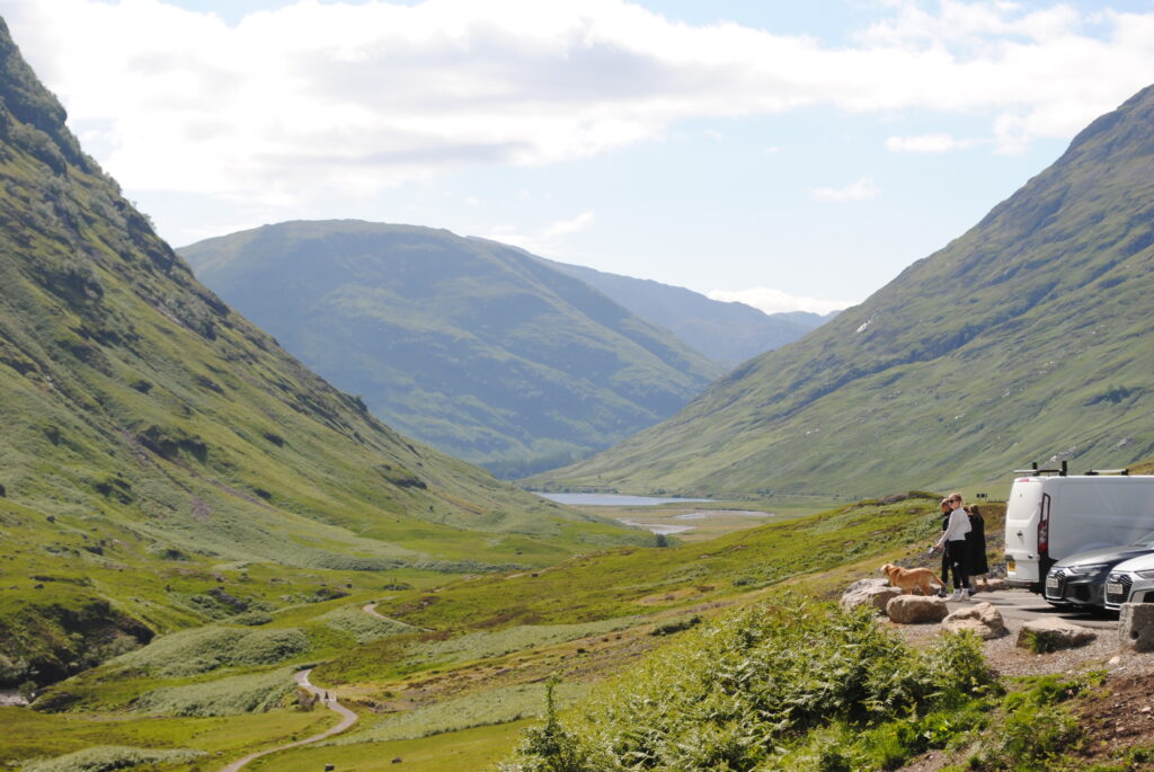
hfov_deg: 24.6
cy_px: 386
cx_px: 577
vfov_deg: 16.6
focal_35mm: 82
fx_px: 2647
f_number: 8
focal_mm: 55
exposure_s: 1/250
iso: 100
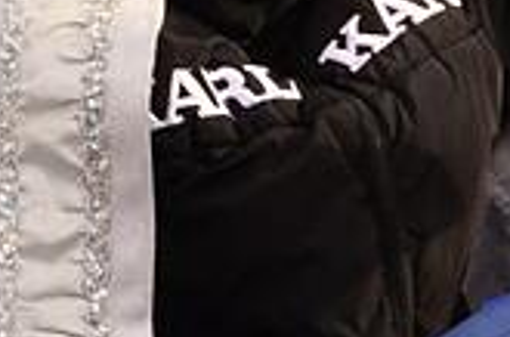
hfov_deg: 3.5
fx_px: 8320
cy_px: -229
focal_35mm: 589
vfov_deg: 2.3
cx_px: -556
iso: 400
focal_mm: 60
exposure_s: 1/500
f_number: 5.6
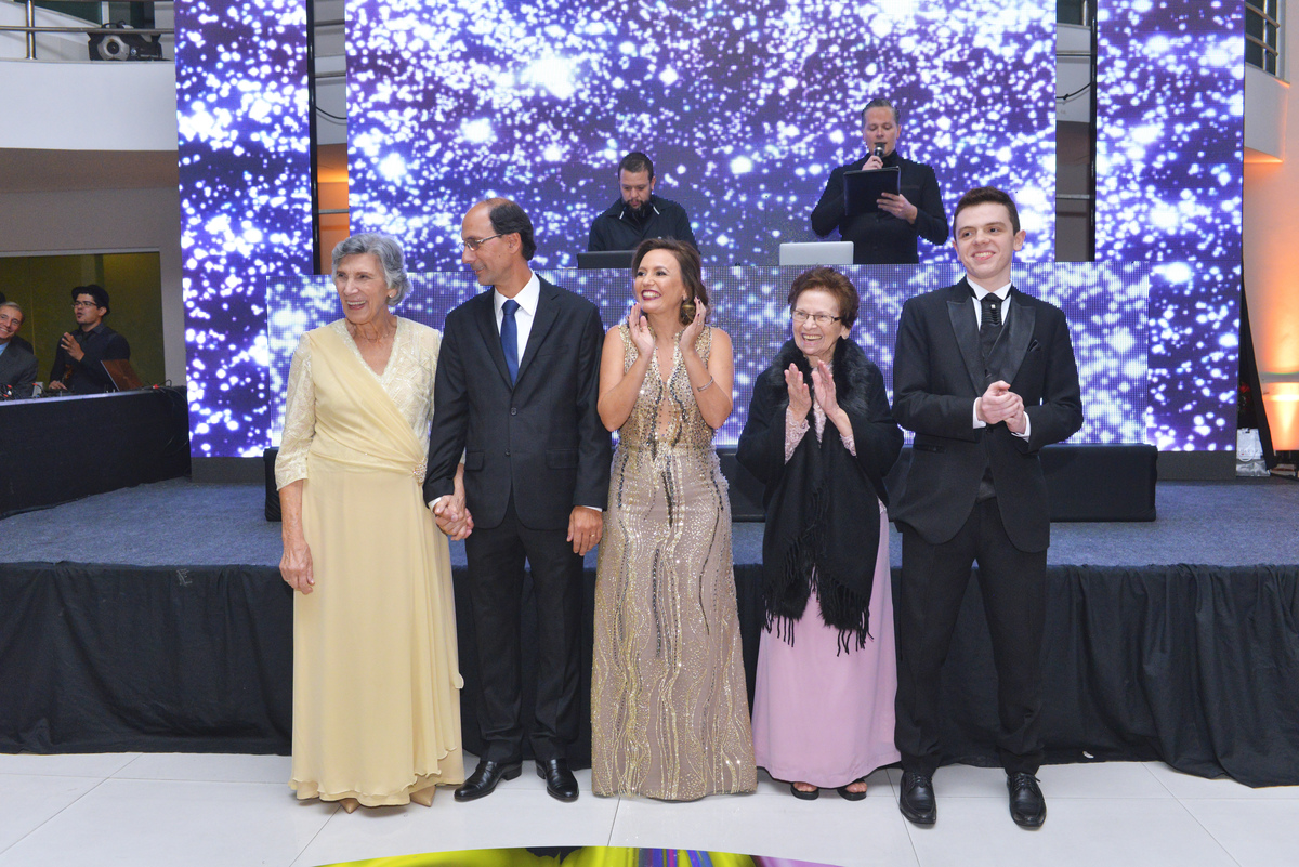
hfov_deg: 58.7
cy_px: 434
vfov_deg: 41.1
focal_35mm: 32
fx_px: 1155
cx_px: 650
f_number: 5.6
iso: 2000
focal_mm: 32
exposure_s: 1/160
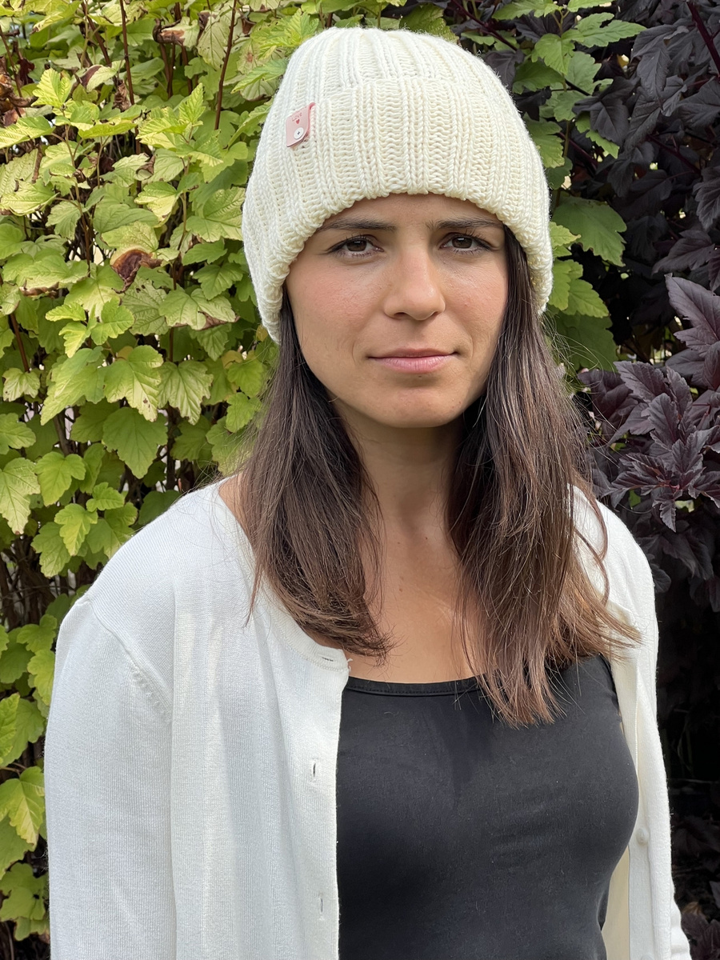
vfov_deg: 25.3
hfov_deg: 19.1
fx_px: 2135
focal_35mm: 77
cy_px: 480
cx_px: 360
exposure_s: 1/174
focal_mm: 9
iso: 32
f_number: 2.8
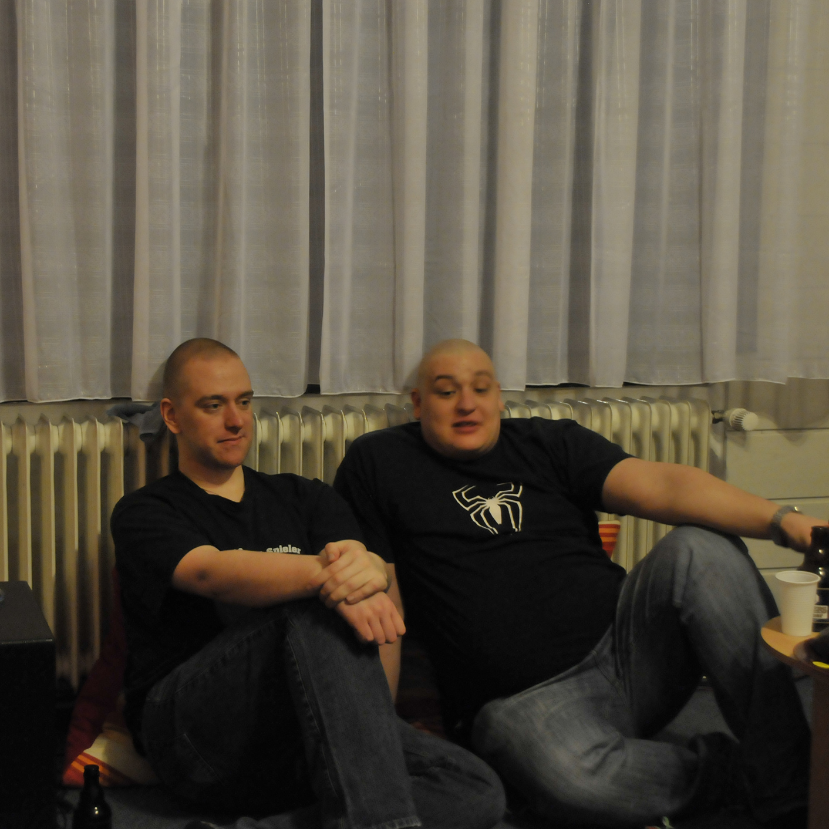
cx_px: 243
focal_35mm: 58
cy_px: 415
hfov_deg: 29.2
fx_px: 1571
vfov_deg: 29.6
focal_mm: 30
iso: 1600
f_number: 4
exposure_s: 1/10
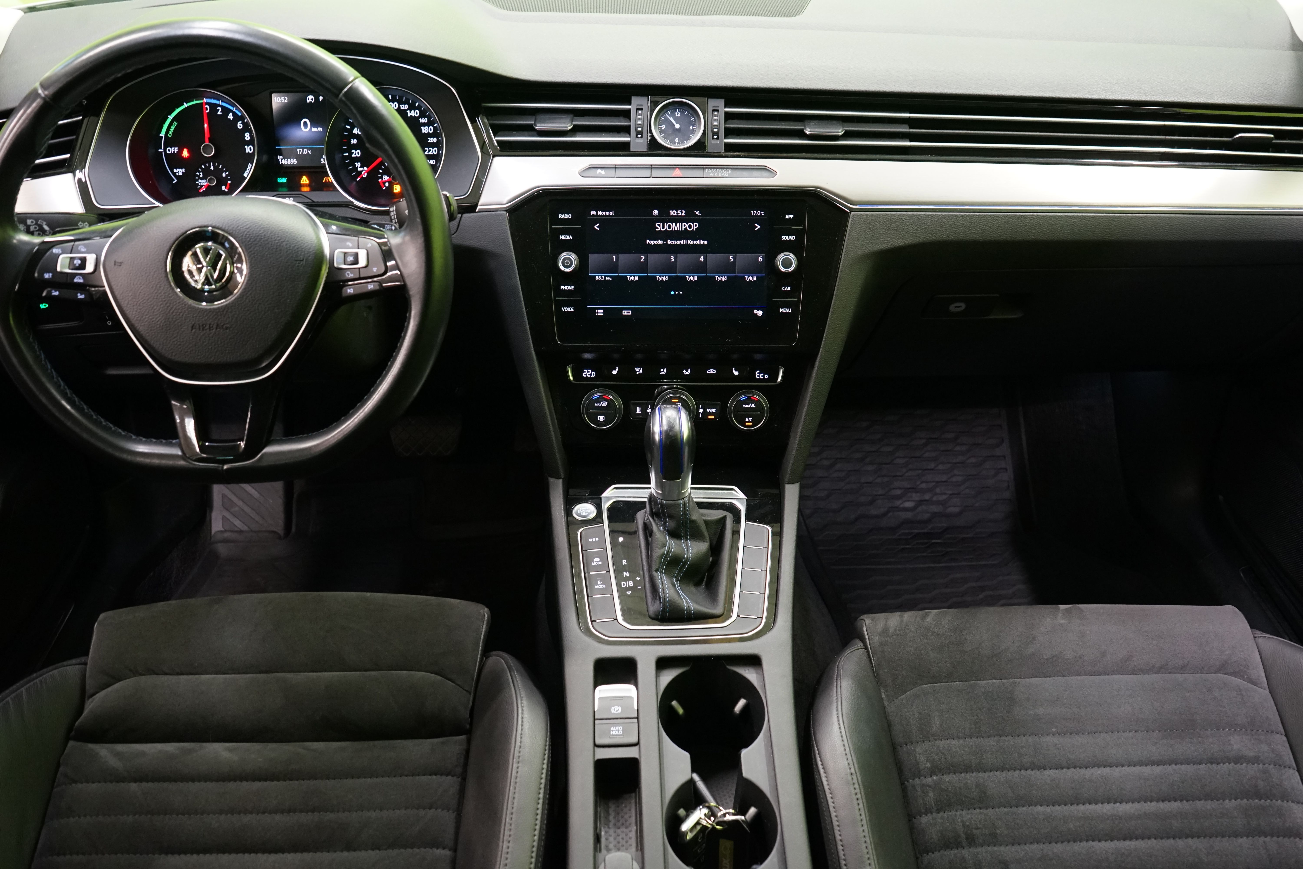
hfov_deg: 57.2
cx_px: 652
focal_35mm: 33
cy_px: 434
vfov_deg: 40.0
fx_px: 1194
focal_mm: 33
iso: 2500
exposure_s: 1/15
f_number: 5.6
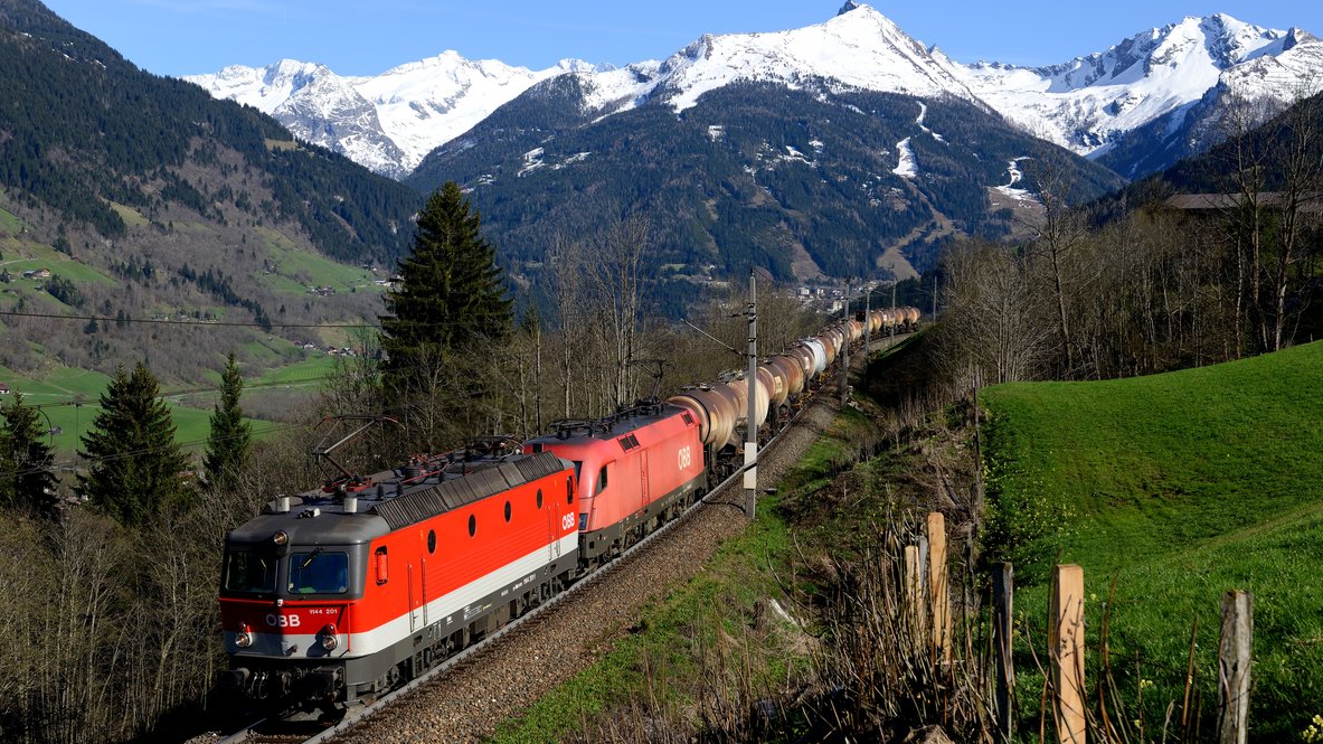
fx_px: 1789
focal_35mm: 51
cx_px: 670
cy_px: 386
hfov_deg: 40.6
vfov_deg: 23.5
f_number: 7.1
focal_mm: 48
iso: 200
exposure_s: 1/1000
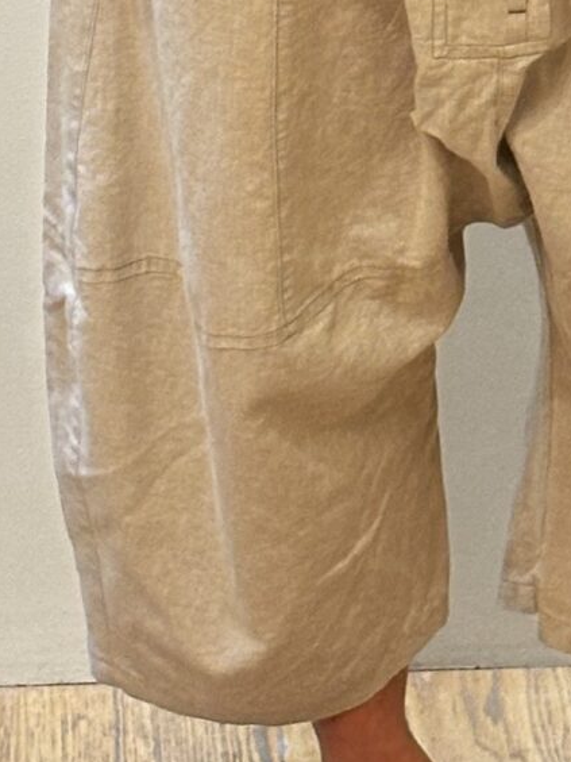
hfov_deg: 6.8
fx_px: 4795
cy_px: -389
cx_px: 298
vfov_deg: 8.9
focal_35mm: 218
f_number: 1.78
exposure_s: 1/50
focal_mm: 6.86
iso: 125
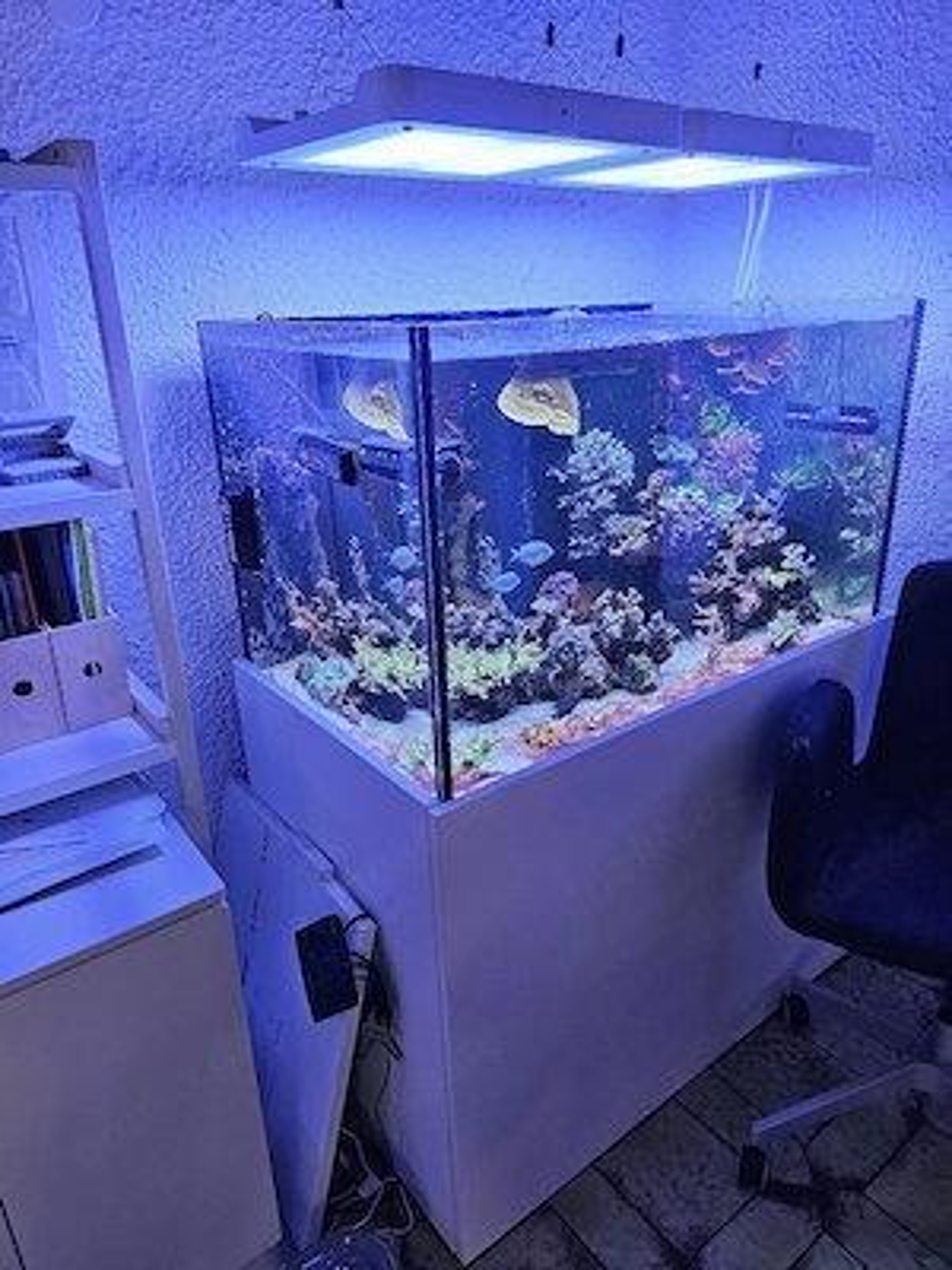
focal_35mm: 23
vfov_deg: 73.9
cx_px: 476
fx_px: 843
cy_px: 635
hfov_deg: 58.9
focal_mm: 6.3
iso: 160
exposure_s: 1/100
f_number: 1.7
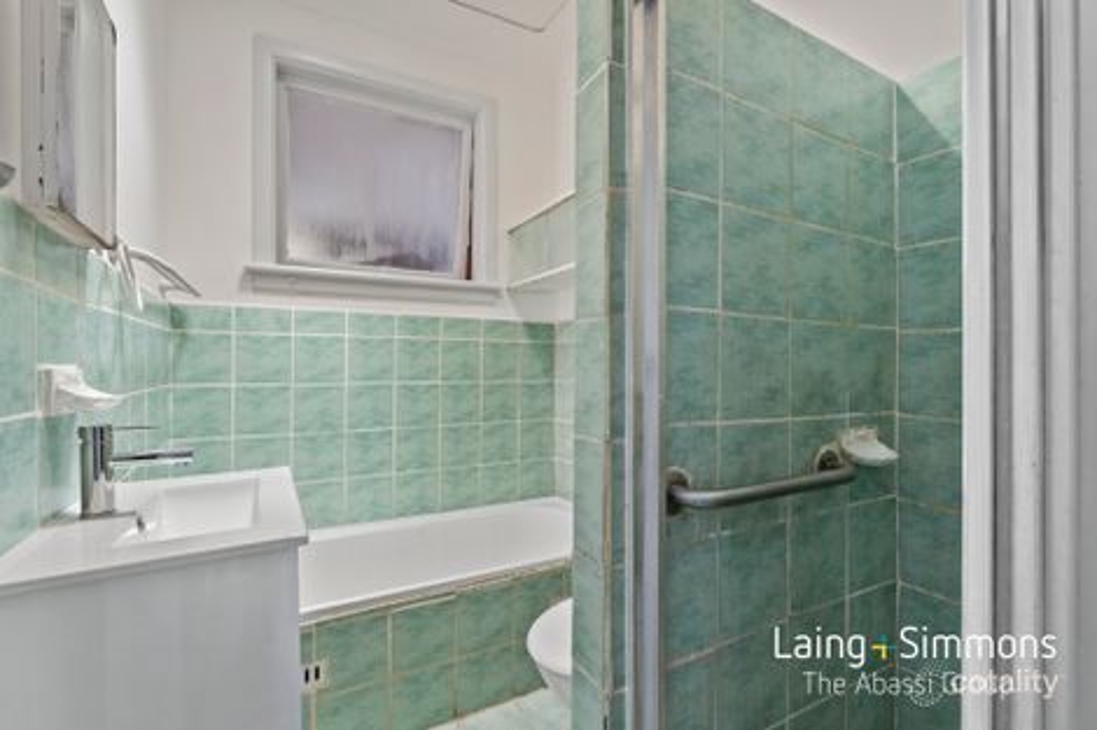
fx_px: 487
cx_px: 548
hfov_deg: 96.8
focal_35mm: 16
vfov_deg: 73.7
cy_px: 365
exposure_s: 1/6
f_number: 9
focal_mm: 16
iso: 100
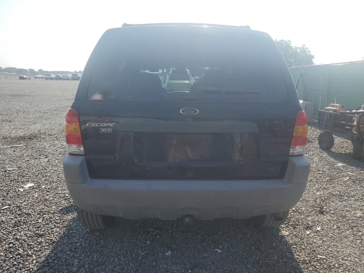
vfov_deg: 53.1
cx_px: 182
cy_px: 136
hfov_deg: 67.3
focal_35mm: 26
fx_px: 273
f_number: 1.5
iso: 50
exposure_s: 1/2500
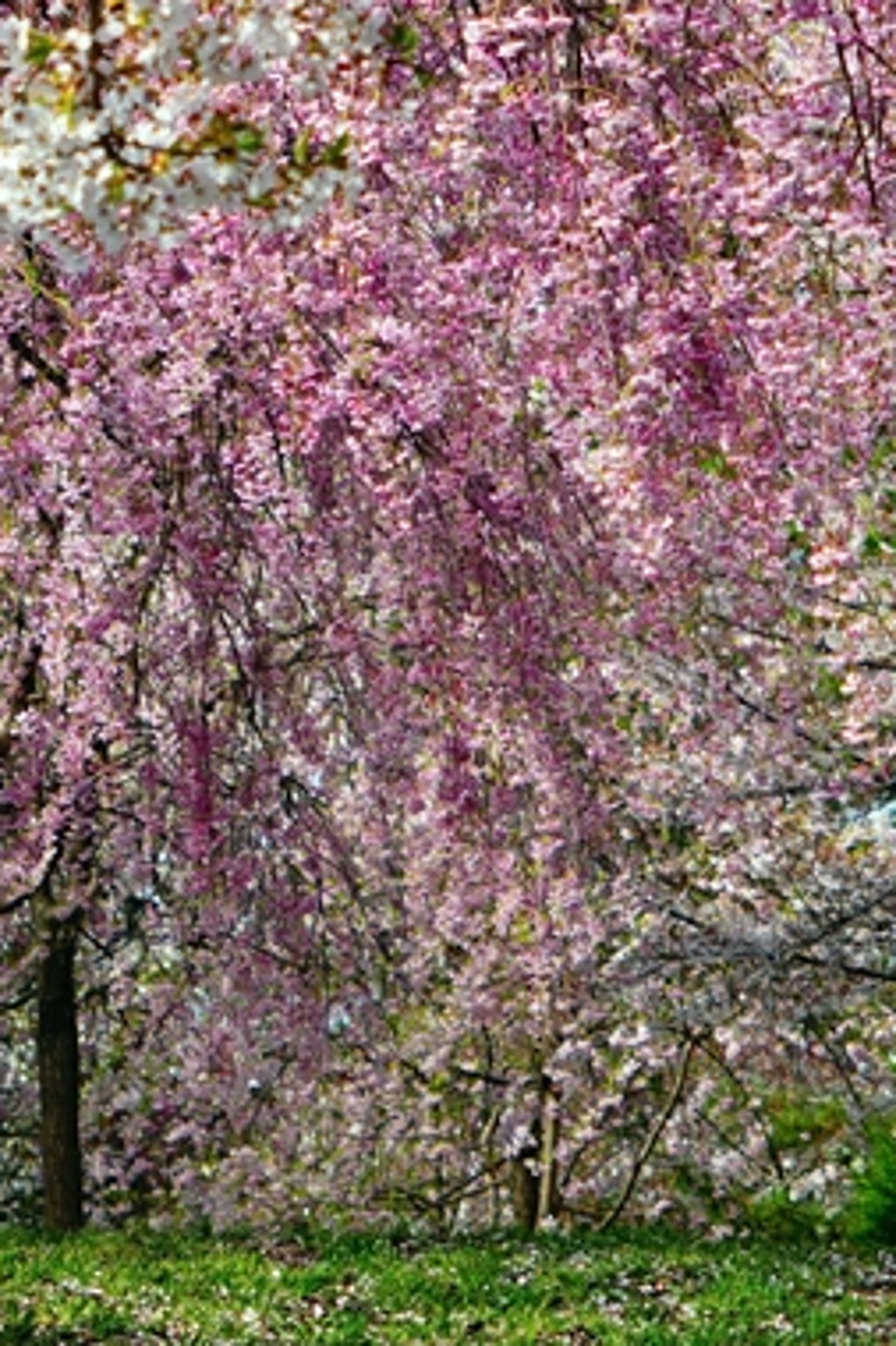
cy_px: 694
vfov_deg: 8.5
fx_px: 9082
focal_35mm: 243
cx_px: 444
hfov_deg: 5.6
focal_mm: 77
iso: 100
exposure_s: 1/160
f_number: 6.3
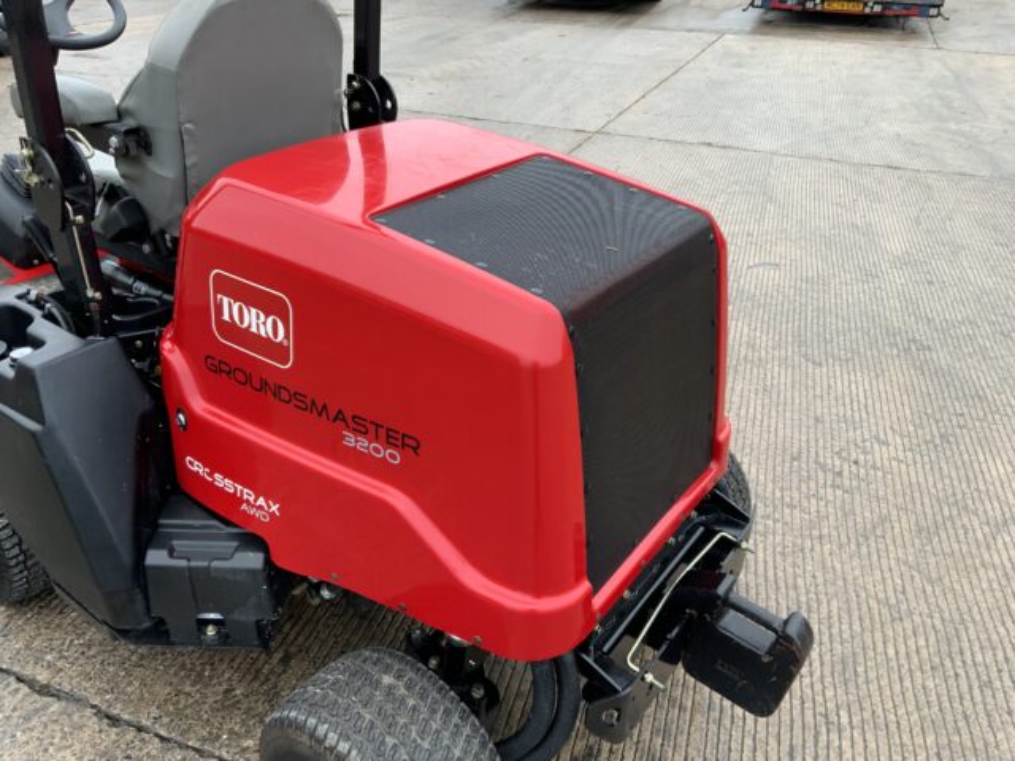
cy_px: 380
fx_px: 850
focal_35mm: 29
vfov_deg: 48.2
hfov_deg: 61.7
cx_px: 508
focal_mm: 3
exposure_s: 1/122
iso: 25
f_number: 1.8
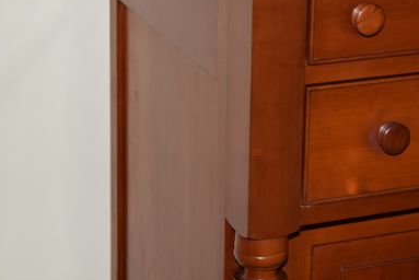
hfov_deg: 14.8
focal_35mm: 138
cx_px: 305
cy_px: 115
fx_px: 1605
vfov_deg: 10.0
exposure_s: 1/125
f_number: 5.6
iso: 400
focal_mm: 55
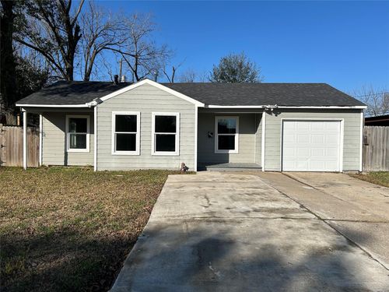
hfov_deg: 67.3
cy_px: 146
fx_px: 292
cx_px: 194
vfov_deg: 53.1
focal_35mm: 26
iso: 50
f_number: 1.5
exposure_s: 1/6211
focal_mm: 5.7
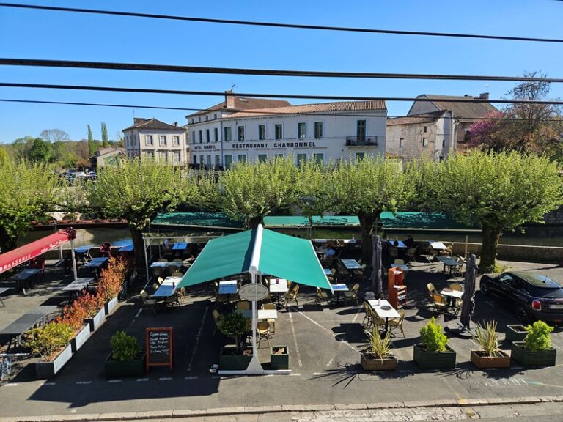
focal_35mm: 23
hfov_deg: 73.9
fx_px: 374
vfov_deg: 58.9
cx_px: 282
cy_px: 211
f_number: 1.8
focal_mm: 5.4
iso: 25
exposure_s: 1/1215
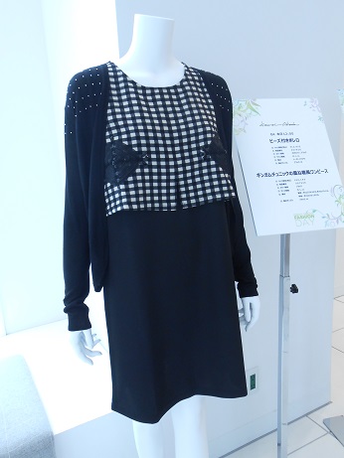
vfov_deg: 60.0
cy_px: 229
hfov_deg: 46.8
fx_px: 397
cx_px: 172
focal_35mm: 30
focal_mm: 5.3
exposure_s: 1/30
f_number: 3.8
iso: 200
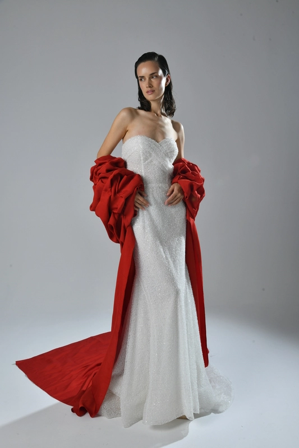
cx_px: 150
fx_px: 436
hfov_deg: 37.8
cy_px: 224
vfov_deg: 54.4
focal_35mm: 35
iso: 200
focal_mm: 35
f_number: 11
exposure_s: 1/125
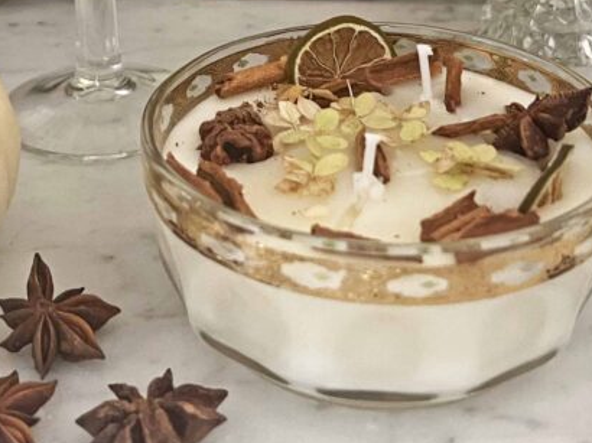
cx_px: 309
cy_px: 10
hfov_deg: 29.8
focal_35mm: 65
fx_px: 1111
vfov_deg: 21.8
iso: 320
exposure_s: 1/60
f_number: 1.5
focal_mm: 5.7
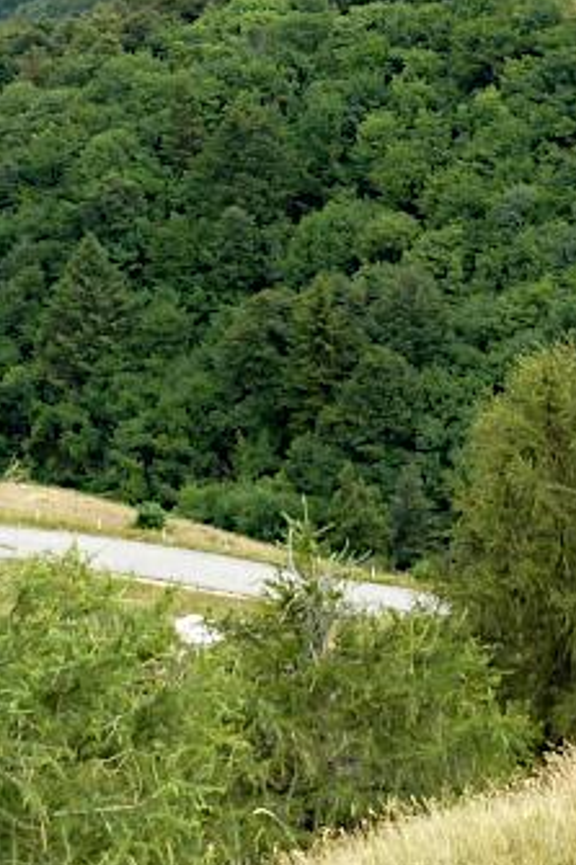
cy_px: -271
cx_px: 349
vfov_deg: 12.2
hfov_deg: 8.4
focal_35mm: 164
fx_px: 3940
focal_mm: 7.3
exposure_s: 1/160
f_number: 4
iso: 80
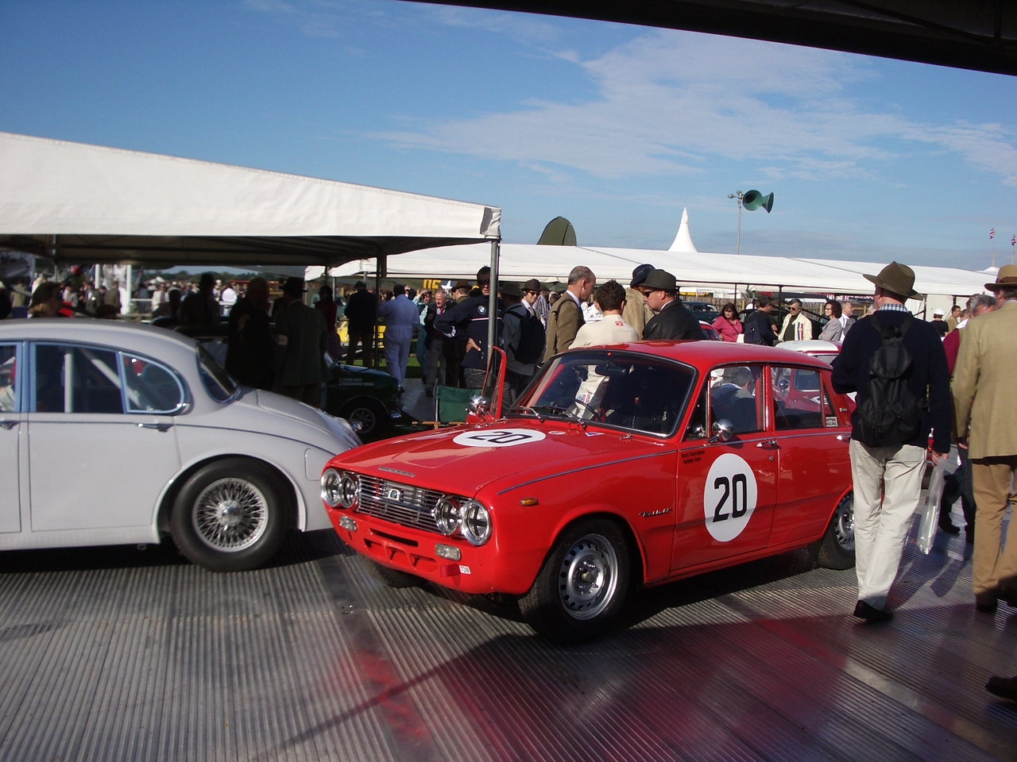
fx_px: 1028
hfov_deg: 52.6
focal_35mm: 35
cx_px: 508
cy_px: 381
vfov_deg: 40.7
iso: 80
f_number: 4.3
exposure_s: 1/800
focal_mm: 5.8
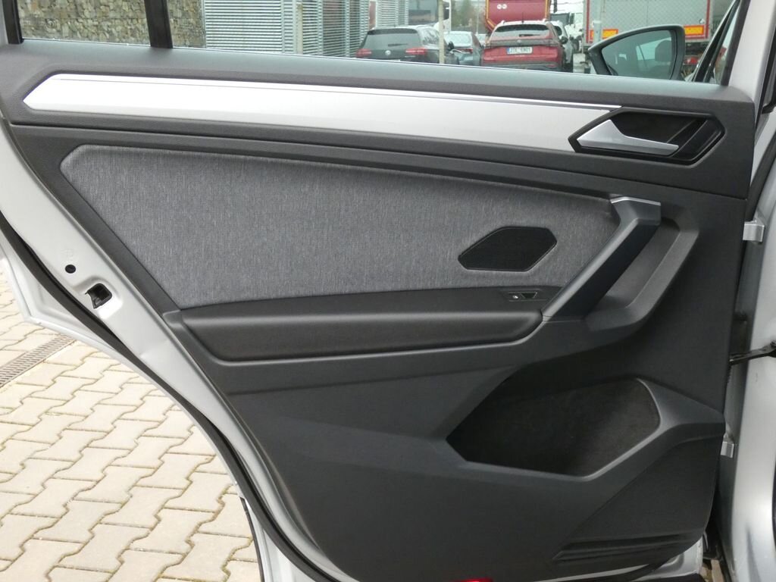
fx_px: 852
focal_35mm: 38
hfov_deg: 49.0
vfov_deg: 37.7
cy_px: 291
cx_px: 388
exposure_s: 1/80
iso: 640
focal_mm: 6.8
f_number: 5.6
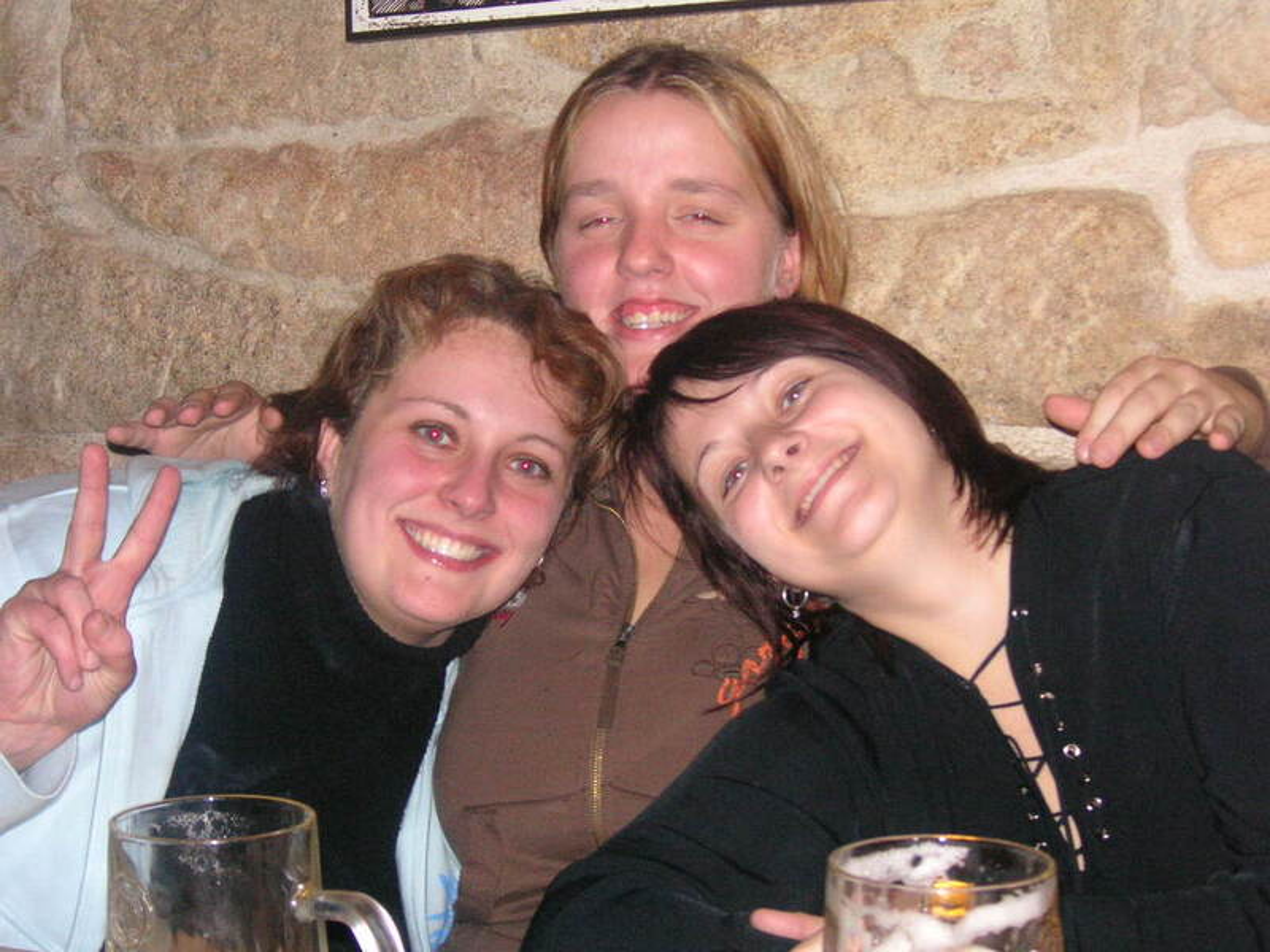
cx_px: 635
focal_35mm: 53
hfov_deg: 36.2
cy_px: 476
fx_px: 1944
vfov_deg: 27.5
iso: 160
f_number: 3.6
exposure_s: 1/45
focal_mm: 8.9
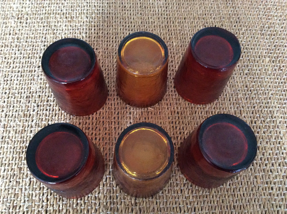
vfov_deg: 44.1
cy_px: 107
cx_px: 144
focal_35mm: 32
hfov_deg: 56.9
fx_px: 265
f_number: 2.4
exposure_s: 1/17
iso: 320
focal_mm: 3.3
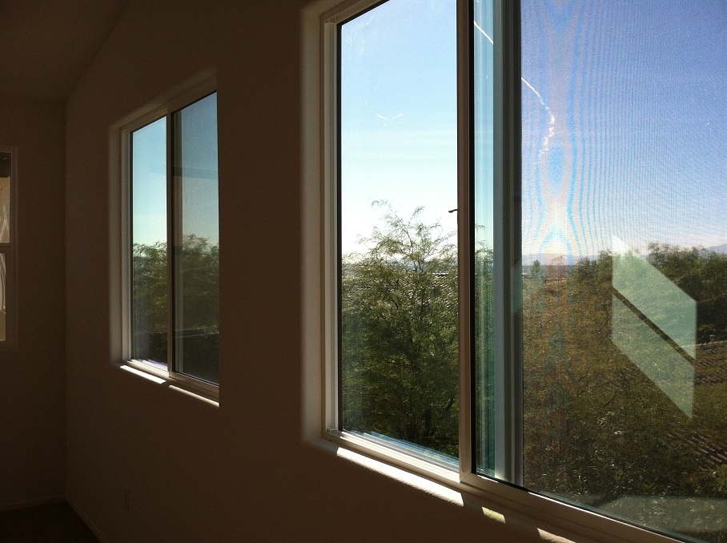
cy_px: 272
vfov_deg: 40.6
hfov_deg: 52.7
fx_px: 734
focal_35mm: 35
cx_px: 364
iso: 80
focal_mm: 3.85
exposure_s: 1/556
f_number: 2.8
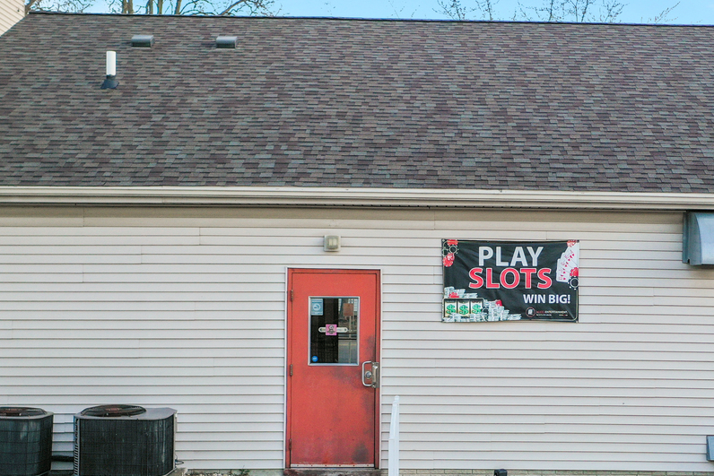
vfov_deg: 23.7
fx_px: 1131
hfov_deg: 34.7
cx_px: 475
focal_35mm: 57
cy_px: 289
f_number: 2.8
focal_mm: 10.26
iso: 100
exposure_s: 1/120
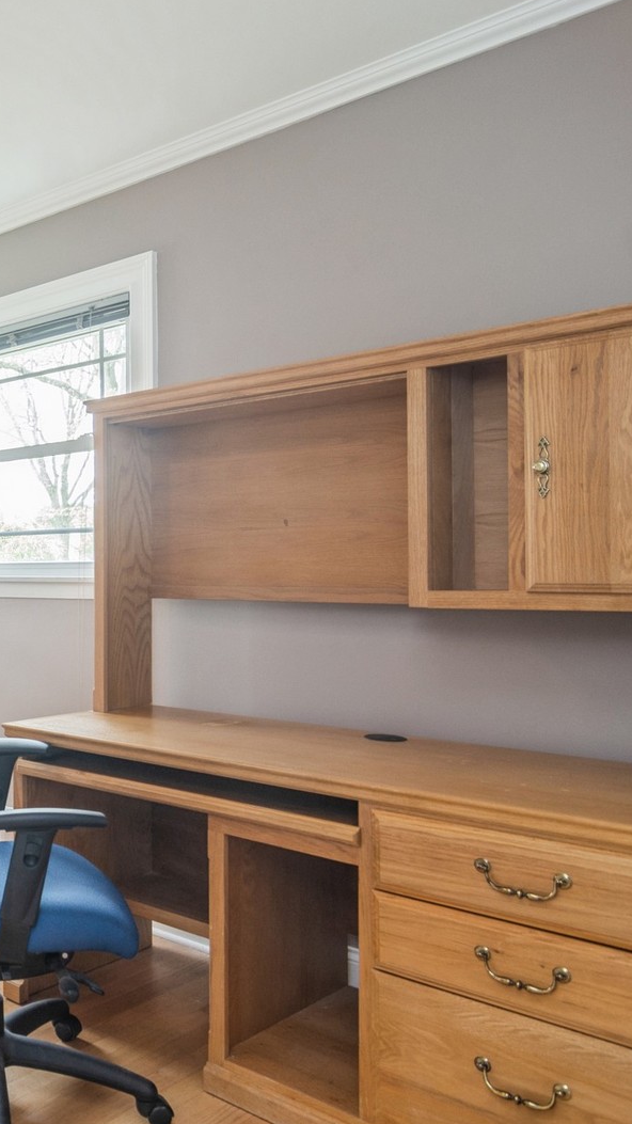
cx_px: -185
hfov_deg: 31.3
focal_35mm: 29
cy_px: 565
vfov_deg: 66.1
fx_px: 864
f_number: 8
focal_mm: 12
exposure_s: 1/15
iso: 200
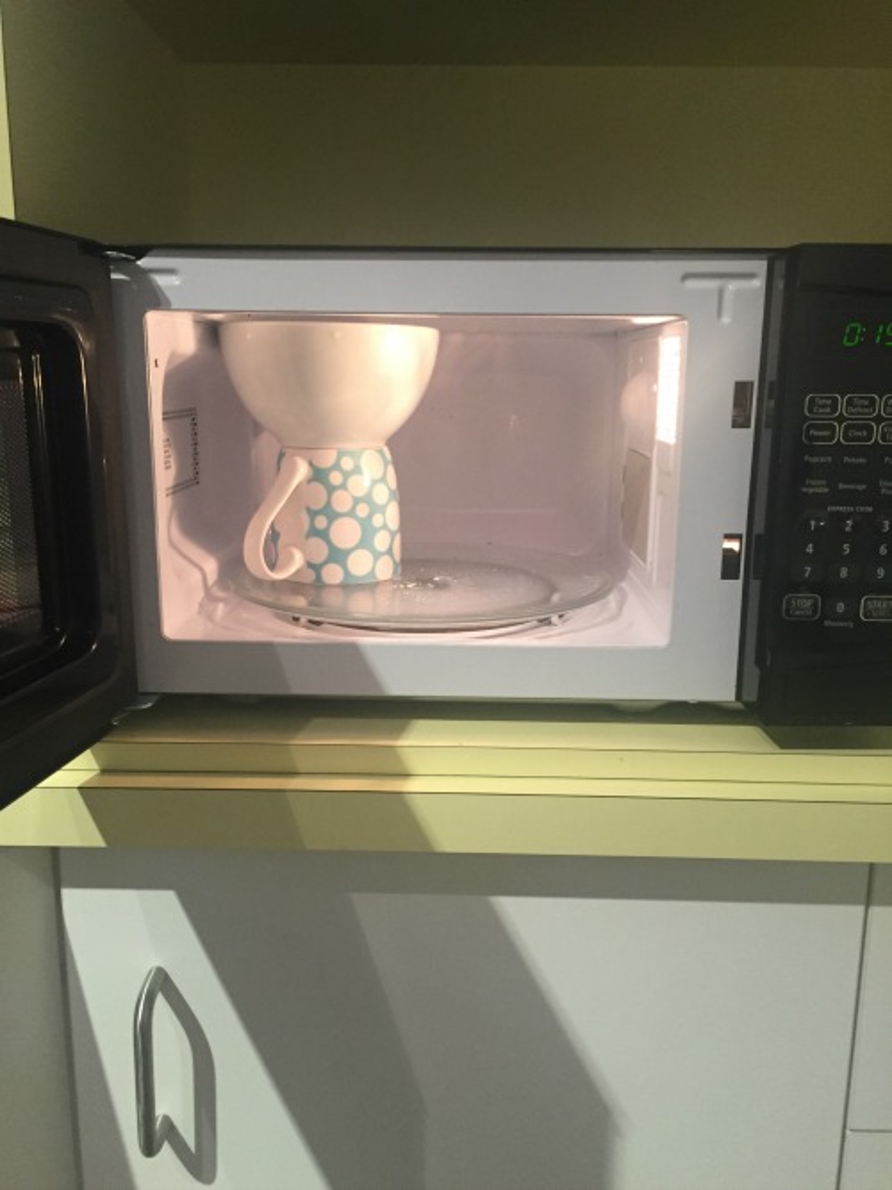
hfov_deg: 48.2
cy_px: 595
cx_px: 446
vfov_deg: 61.7
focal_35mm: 29
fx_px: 997
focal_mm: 4.15
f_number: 2.2
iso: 200
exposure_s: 1/33
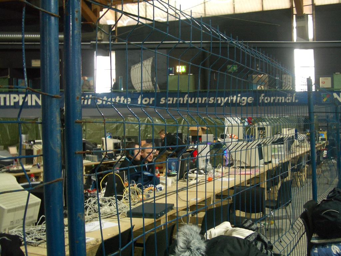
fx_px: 404
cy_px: 128
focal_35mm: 41
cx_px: 170
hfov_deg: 45.8
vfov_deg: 35.1
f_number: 2.8
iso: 100
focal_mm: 6.8
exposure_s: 1/8
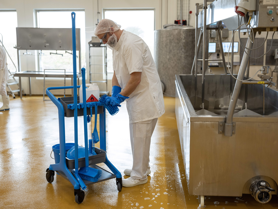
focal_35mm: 39
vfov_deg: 36.8
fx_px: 313
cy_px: 104
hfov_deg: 47.9
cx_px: 139
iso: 1000
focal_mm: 49
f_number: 4
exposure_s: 1/125
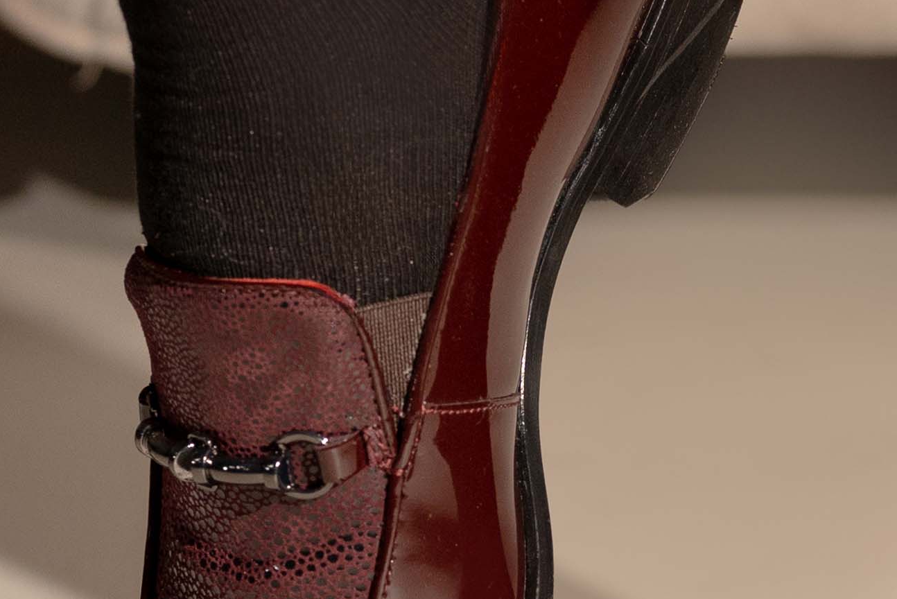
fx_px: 5683
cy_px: 466
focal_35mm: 228
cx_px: 591
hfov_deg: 9.0
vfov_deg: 6.0
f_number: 4
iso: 640
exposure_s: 1/125
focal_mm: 50
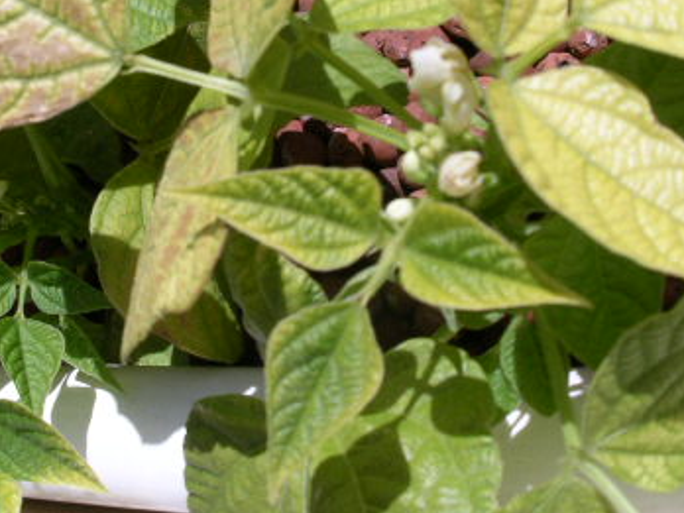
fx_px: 1344
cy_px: 88
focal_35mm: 68
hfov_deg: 28.5
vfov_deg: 21.3
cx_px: 281
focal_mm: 7.8
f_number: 6
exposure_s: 1/500
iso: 64
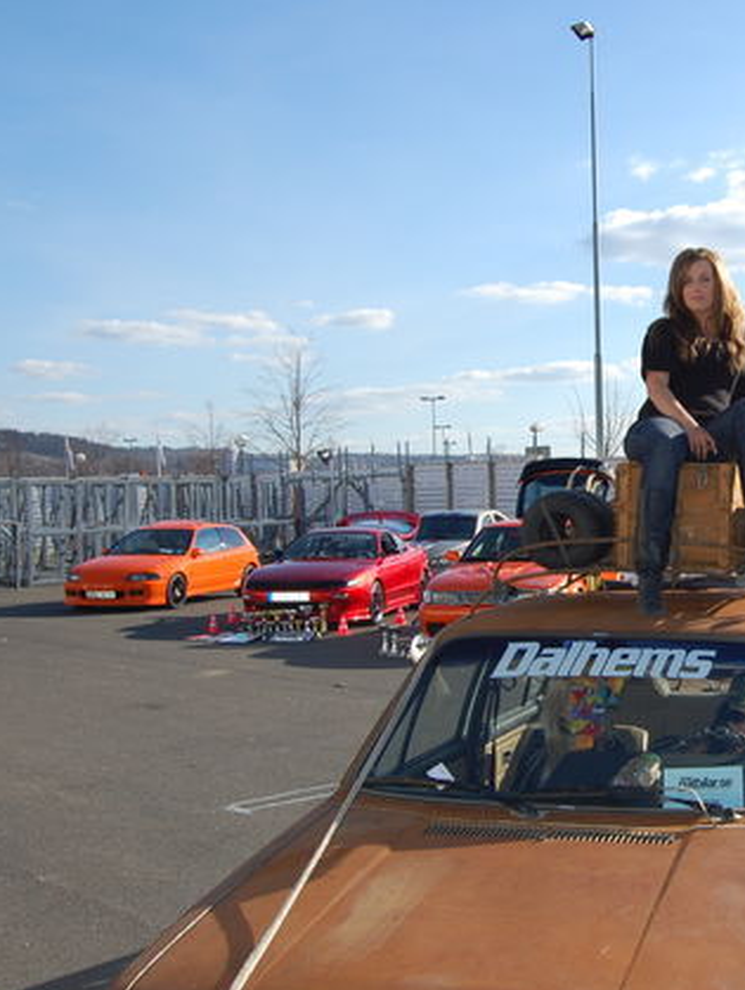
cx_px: 707
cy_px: 501
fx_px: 1261
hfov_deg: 31.0
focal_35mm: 44
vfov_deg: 42.9
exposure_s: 1/500
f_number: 7.1
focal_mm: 20
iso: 200
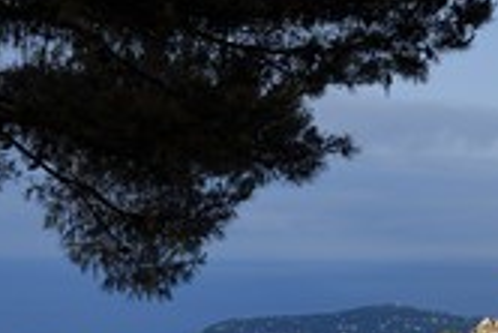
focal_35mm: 114
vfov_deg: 11.8
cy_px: 399
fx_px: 1578
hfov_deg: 17.3
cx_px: 546
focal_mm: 45
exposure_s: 1/250
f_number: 10
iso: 200
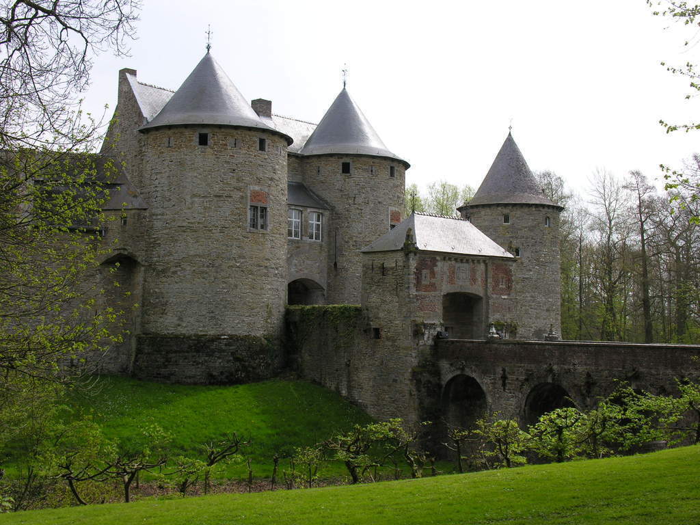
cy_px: 262
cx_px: 350
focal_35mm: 50
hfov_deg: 38.2
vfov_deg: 29.1
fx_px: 1011
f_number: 5.5
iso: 50
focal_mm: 12.7
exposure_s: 1/166
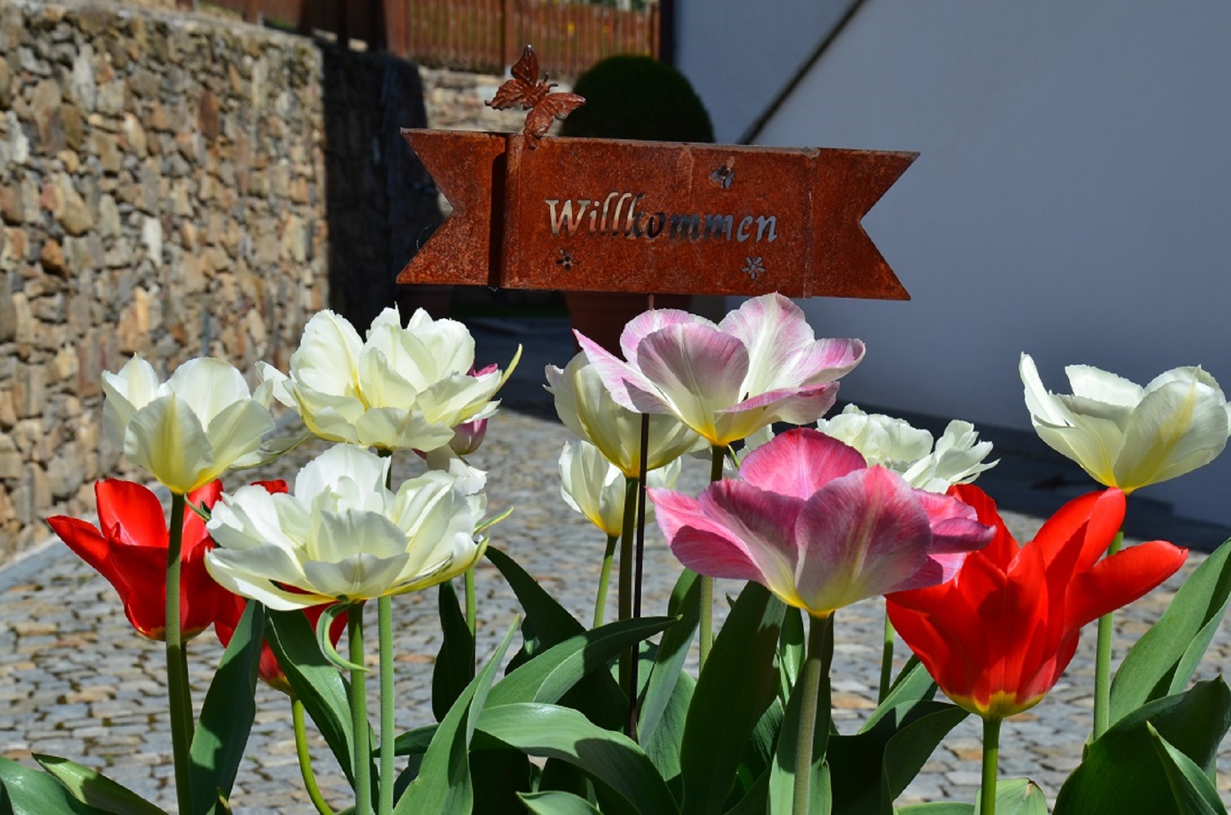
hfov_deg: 27.1
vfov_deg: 18.1
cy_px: 408
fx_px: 2558
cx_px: 616
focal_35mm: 75
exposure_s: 1/400
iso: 200
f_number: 11
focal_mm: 50
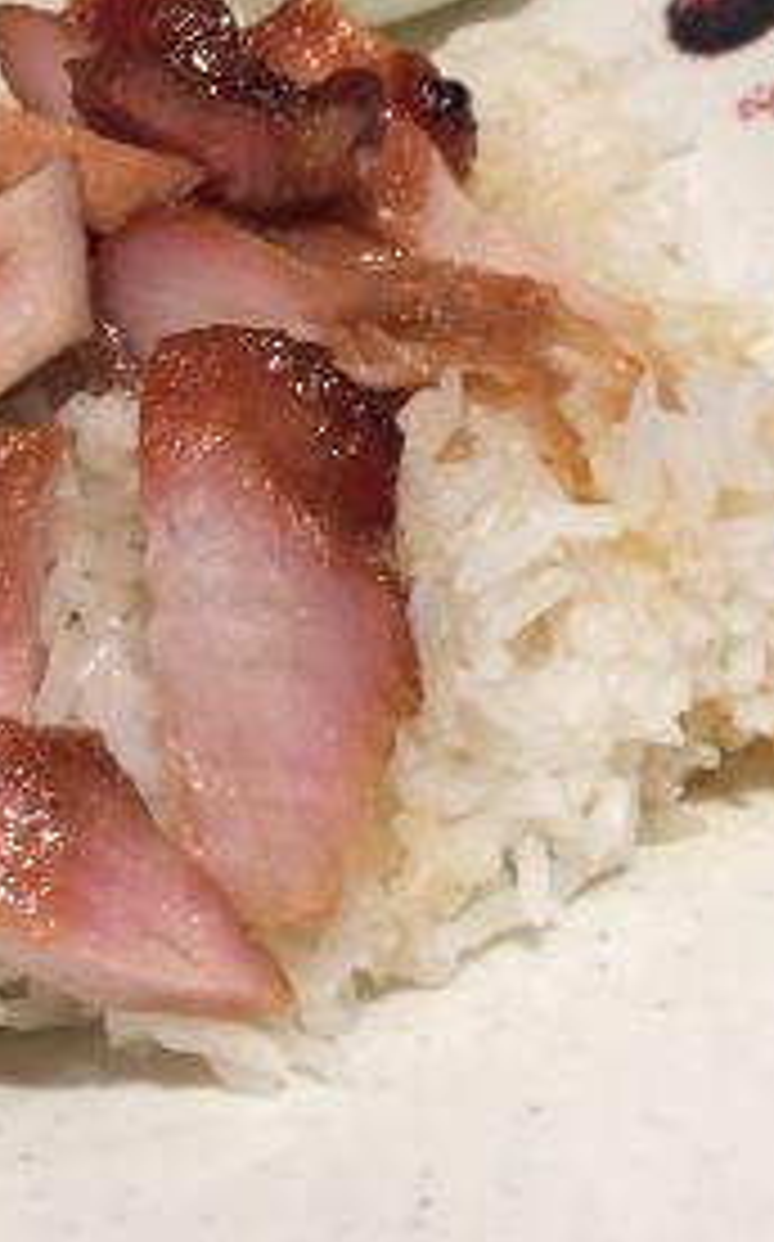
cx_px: -27
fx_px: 2638
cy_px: 416
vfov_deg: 26.3
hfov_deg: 16.3
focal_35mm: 78
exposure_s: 1/33
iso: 64
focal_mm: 4.15
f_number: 2.2
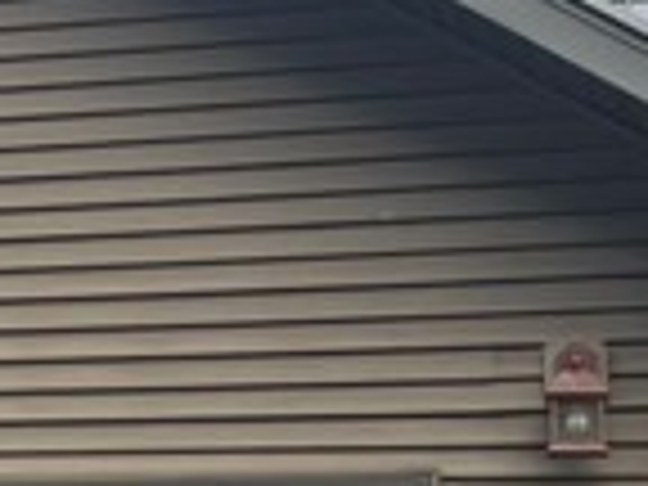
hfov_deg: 10.5
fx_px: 3201
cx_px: -720
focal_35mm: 171
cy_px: 351
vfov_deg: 8.7
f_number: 1.78
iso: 80
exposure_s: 1/1923
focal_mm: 6.76
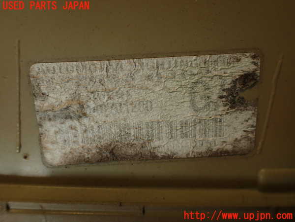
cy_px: 111
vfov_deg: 46.8
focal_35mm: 30
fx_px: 256
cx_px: 148
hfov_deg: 60.0
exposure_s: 1/60
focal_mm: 5.4
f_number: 2.3
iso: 125
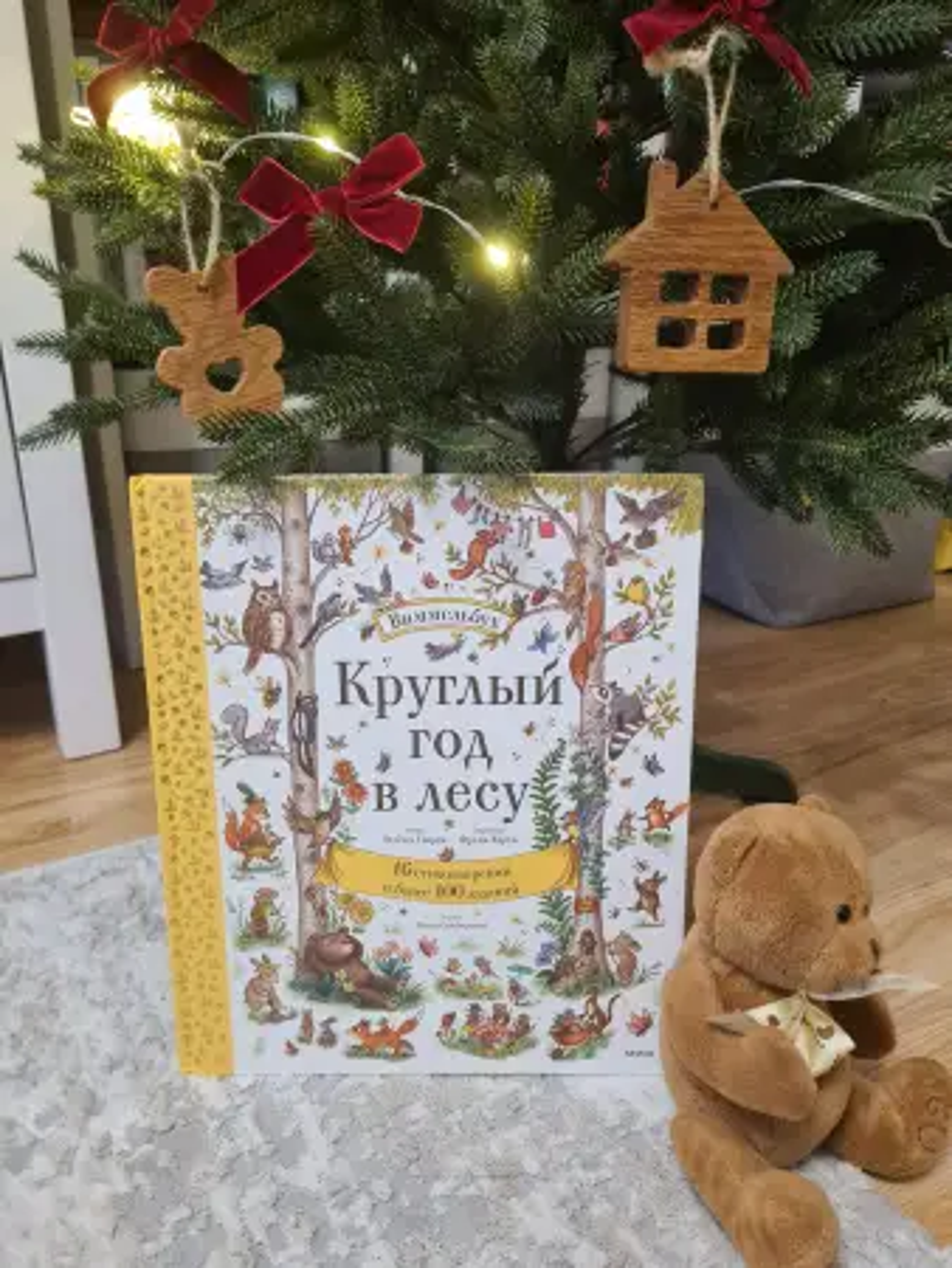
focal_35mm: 26
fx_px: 952
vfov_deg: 67.3
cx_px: 476
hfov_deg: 53.1
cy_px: 634
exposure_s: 1/33
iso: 640
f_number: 1.8
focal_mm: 5.4
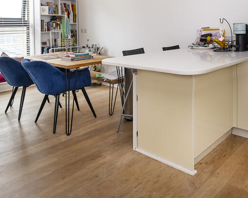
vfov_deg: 48.8
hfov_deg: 53.9
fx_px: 206
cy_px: 42
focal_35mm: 28
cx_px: 225
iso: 500
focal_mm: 10
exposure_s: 1/90
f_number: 4.5
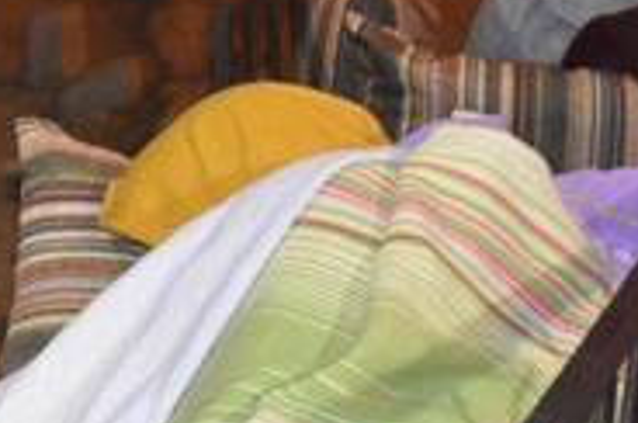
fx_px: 3733
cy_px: 270
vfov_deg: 6.5
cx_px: -369
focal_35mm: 211
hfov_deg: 9.5
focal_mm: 42
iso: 4000
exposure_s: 1/60
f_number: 4.5
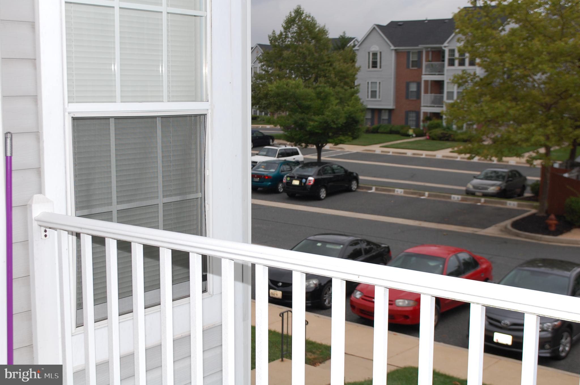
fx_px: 773
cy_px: 192
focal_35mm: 48
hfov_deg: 41.2
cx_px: 290
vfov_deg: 28.0
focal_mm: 32
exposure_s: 1/200
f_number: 7.1
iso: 200
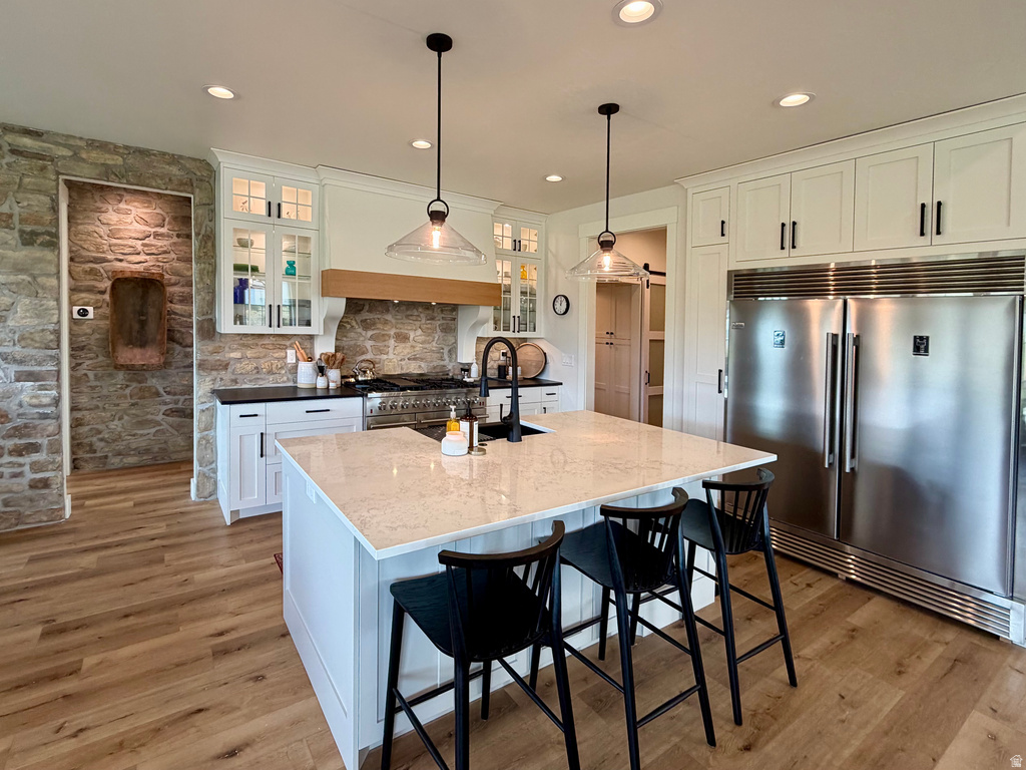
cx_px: 513
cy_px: 385
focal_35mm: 14
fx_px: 415
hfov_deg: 102.1
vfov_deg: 85.7
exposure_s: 1/120
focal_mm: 2.22
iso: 160
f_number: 2.2
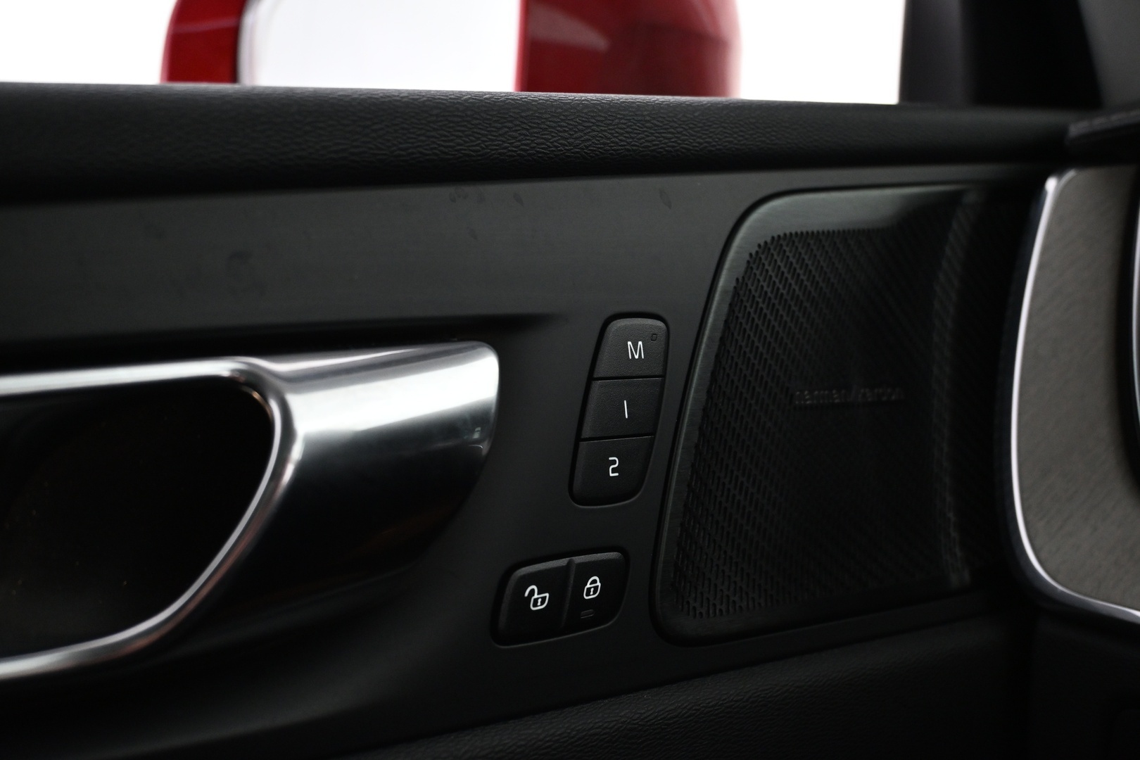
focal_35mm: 34
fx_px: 1069
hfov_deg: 56.1
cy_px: 380
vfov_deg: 39.1
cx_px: 570
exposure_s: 1/30
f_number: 4
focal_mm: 22.5
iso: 1600
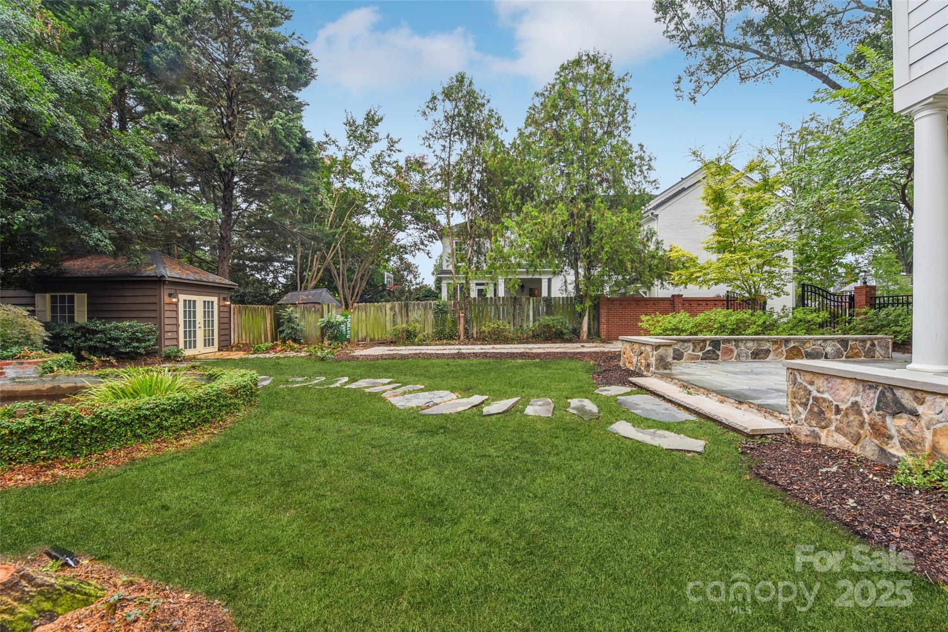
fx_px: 369
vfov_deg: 81.2
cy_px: 316
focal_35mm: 14
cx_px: 474
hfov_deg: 104.2
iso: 200
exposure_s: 1/100
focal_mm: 14
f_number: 9
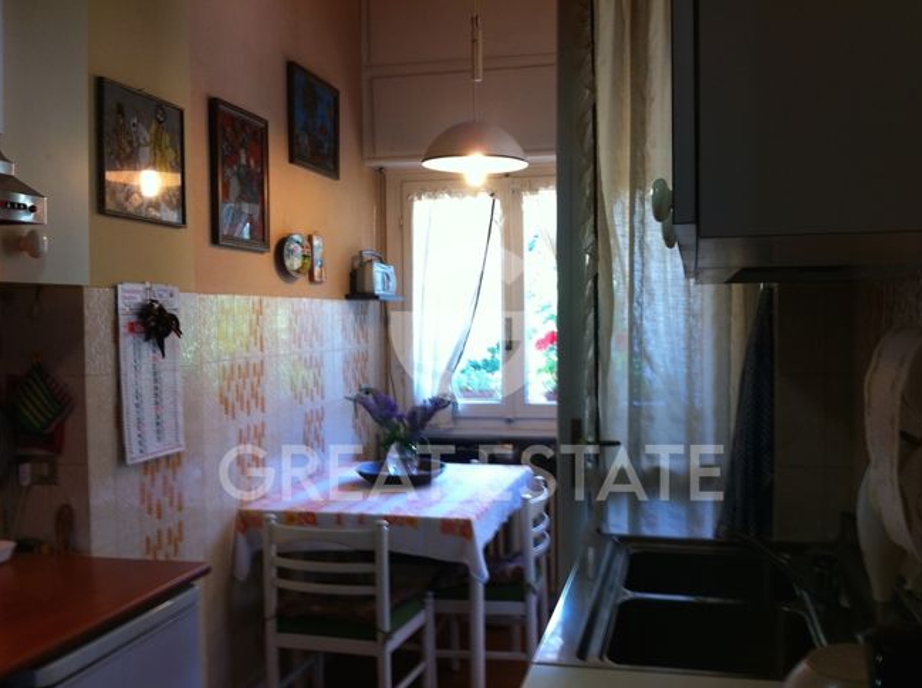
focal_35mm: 38
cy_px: 371
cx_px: 475
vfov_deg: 37.6
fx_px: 1010
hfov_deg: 49.1
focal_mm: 3.85
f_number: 2.8
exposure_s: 1/15
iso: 80
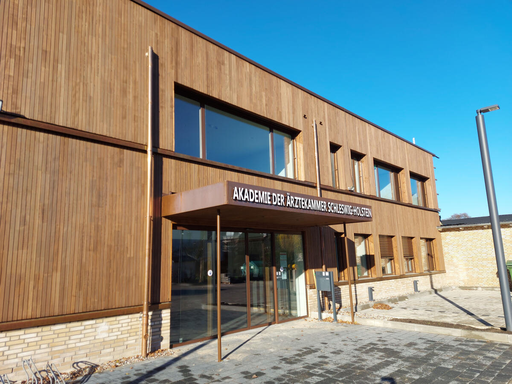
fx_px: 355
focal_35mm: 24
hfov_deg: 71.6
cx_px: 256
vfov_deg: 56.8
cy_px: 192
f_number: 1.8
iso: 32
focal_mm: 5.23
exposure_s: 1/611
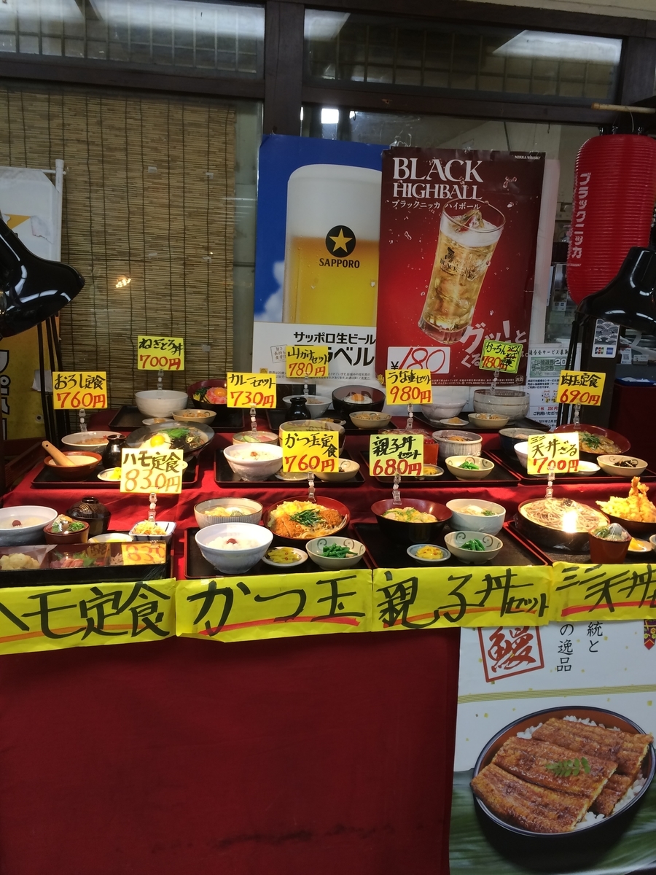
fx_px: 733
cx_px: 328
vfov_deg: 61.7
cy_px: 438
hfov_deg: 48.2
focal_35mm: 29
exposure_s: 1/30
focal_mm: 4.15
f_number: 2.2
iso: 50
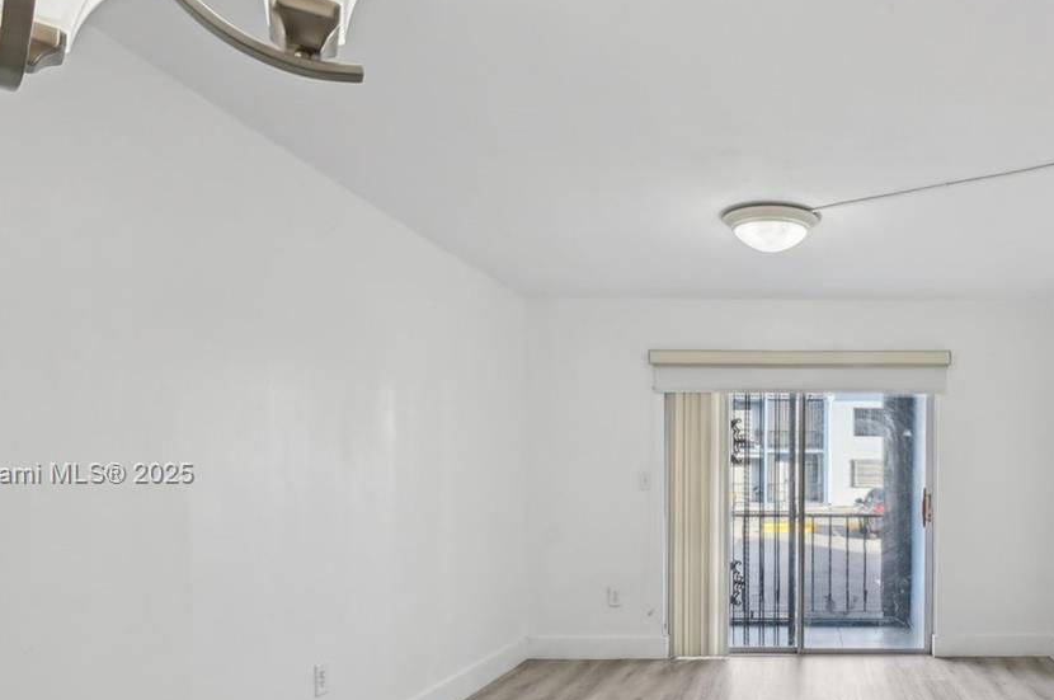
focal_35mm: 27
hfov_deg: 63.1
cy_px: 476
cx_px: 803
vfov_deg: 46.9
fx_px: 789
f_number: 8
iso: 100
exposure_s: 1/25
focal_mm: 14
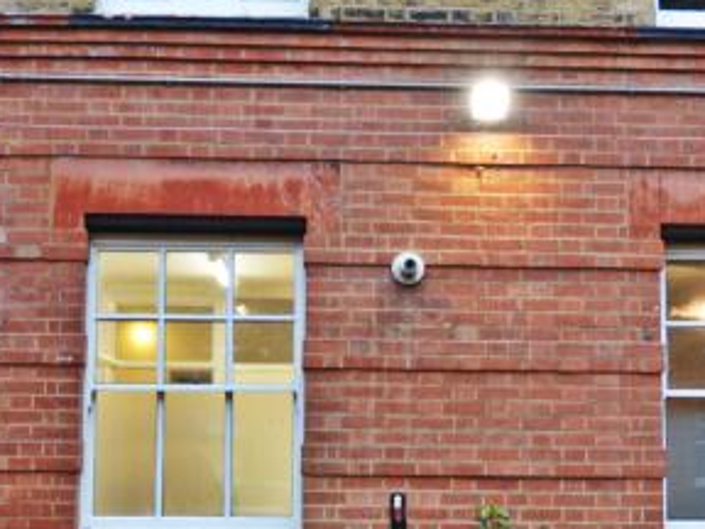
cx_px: 401
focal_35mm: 67
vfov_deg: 22.0
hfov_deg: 29.1
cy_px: 295
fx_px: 1359
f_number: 4
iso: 400
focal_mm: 13
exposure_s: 1/60
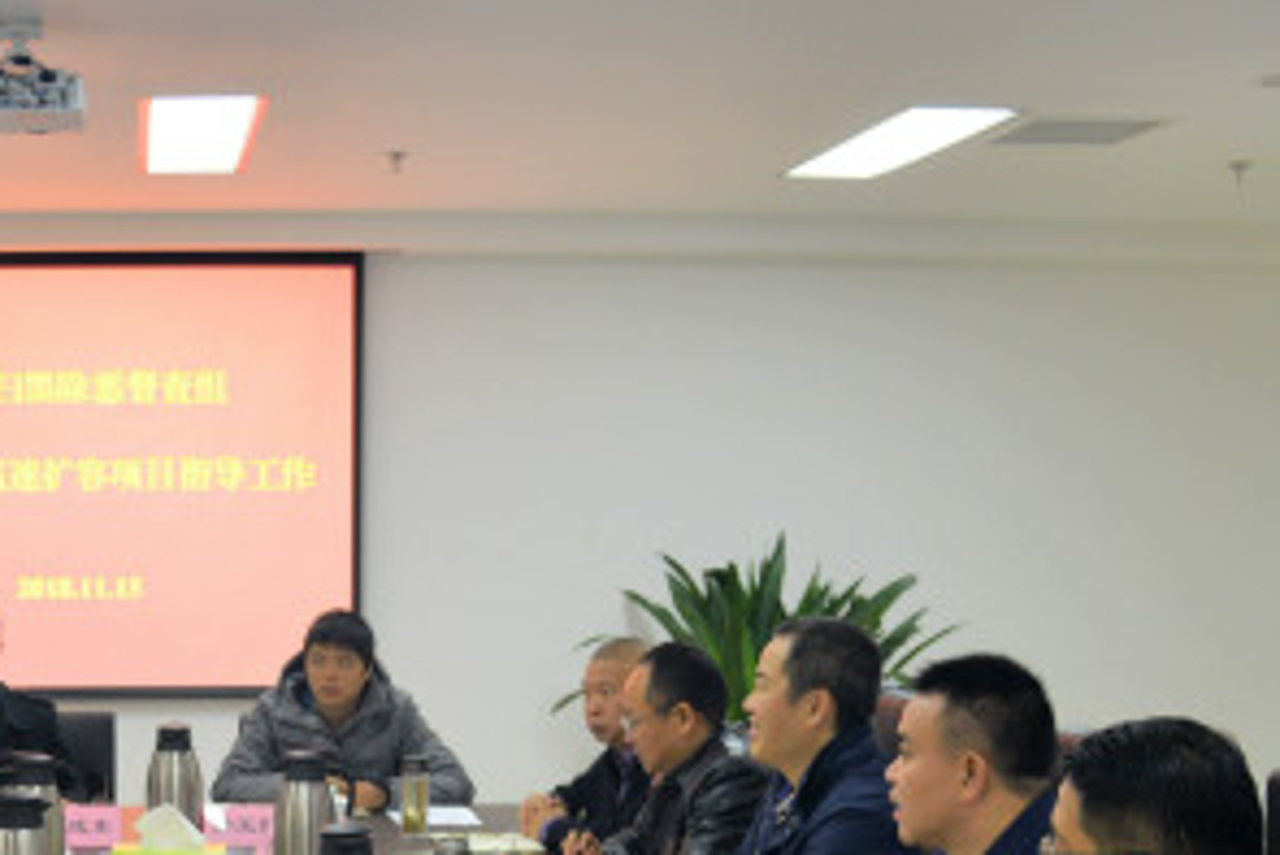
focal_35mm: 61
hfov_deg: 31.6
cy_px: 946
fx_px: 2170
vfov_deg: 21.1
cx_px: 182
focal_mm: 24
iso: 800
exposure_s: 1/60
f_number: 4
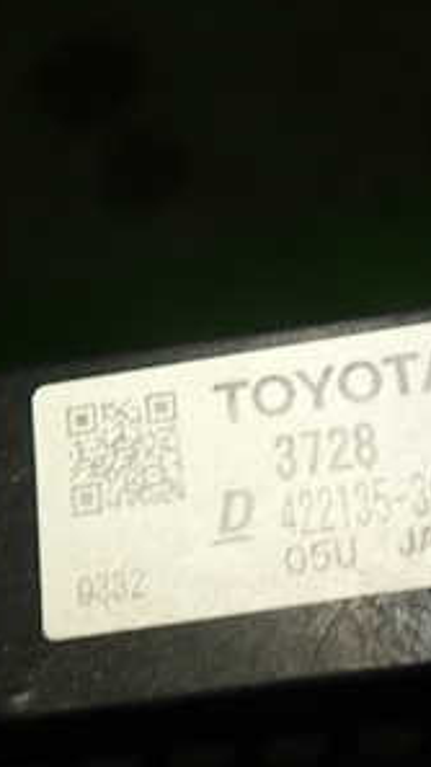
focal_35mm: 55
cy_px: 488
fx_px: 1118
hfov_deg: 21.4
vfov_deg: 37.6
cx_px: 369
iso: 125
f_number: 2
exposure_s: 1/60
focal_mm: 4.5
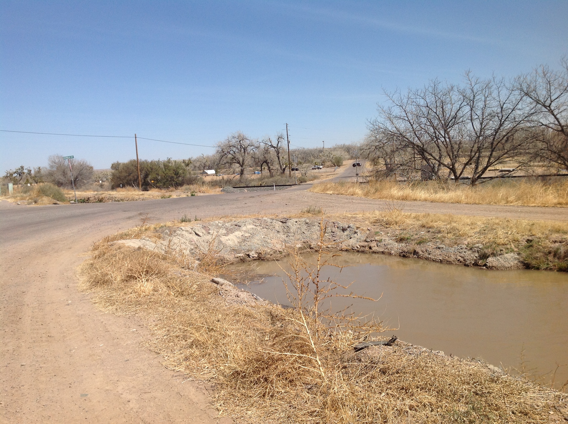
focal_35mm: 35
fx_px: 573
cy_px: 212
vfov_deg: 40.6
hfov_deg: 52.7
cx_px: 284
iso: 50
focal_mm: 4.28
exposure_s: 1/2519
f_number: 2.4
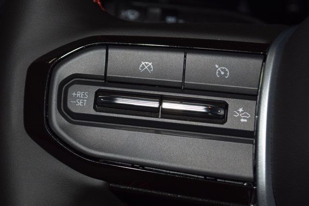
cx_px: 154
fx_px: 708
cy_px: 103
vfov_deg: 16.6
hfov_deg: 24.6
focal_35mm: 82
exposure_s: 1/60
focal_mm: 55
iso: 100
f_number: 8
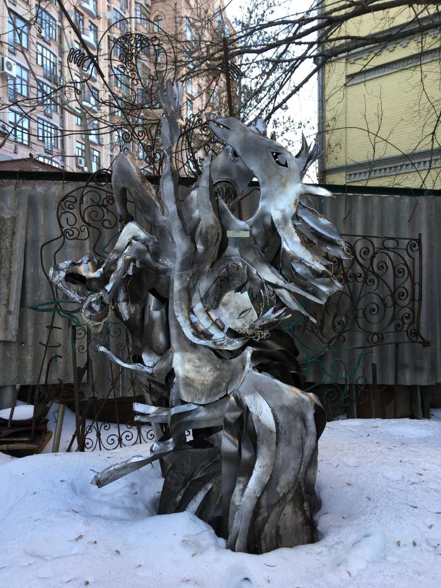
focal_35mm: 29
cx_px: 220
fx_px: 492
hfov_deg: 48.2
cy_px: 294
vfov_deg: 61.7
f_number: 2.2
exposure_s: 1/100
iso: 32
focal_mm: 4.15
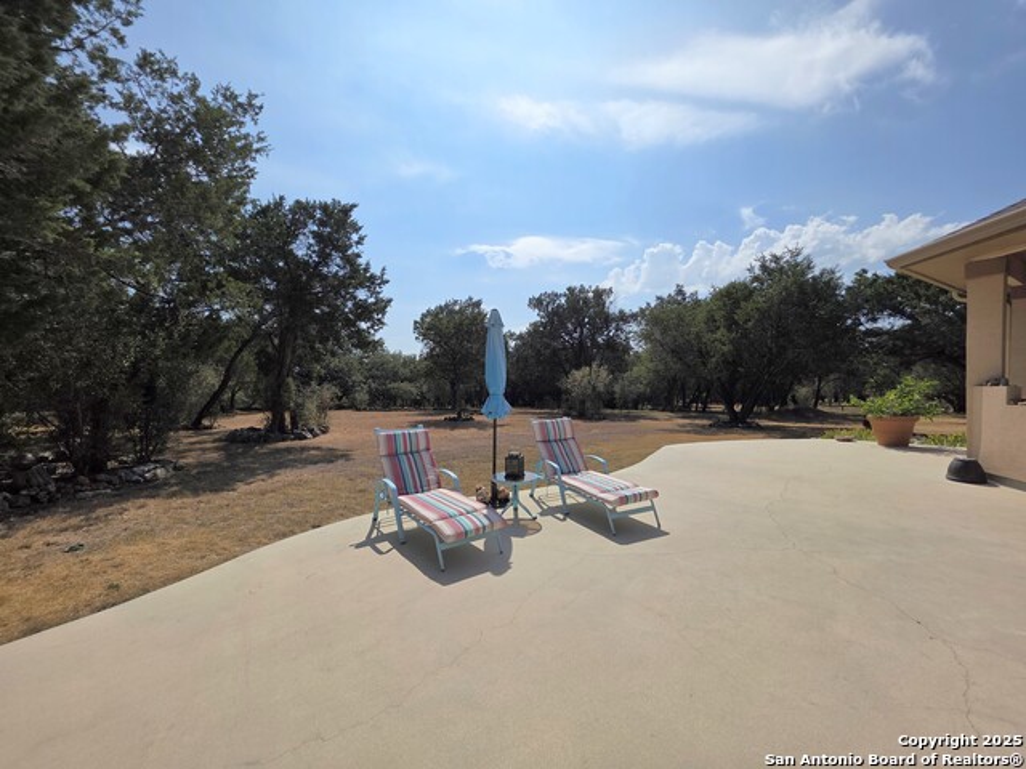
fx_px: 385
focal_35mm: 13
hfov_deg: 106.2
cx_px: 513
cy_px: 384
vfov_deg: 89.9
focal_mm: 2.2
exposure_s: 1/5930
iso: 40
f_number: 1.9
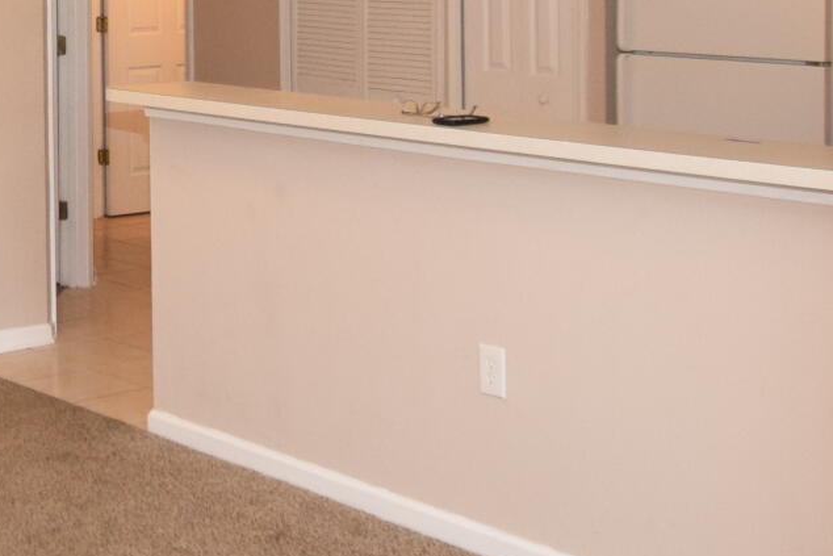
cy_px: -55
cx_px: -45
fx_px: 1643
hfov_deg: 26.6
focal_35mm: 71
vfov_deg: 18.5
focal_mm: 10
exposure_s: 1/125
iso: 800
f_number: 5.6
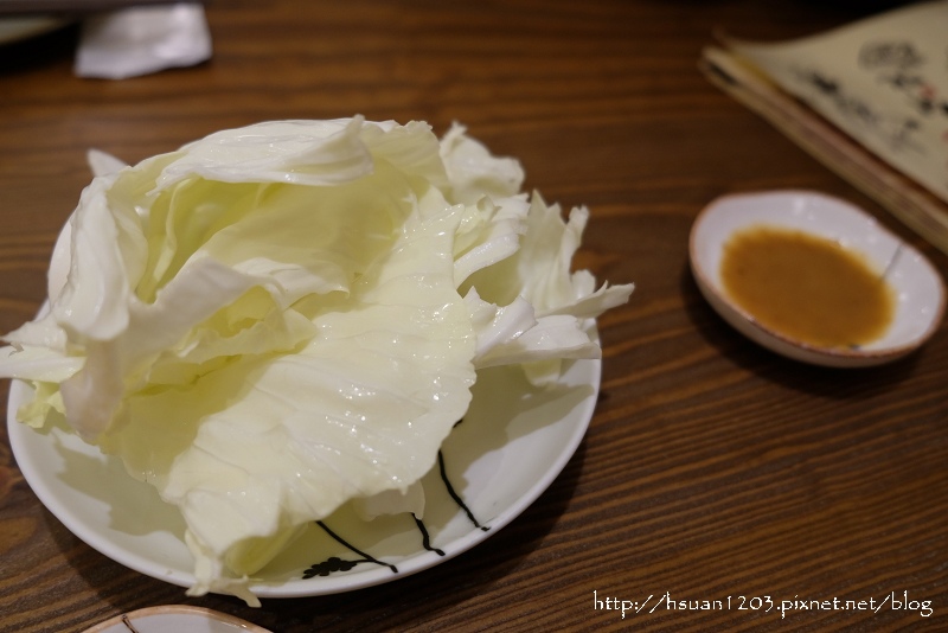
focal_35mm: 27
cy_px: 316
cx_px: 474
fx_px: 711
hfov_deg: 67.4
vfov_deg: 48.0
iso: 500
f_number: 2.8
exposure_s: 1/15
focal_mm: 18
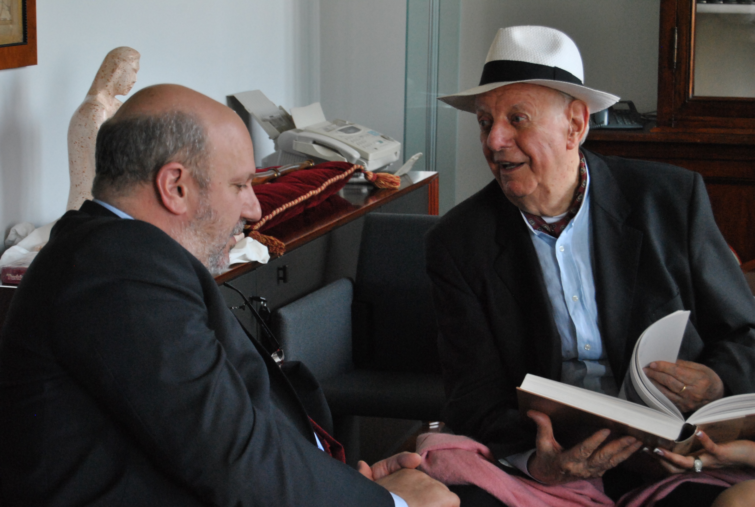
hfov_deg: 24.6
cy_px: 254
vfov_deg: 16.6
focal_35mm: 82
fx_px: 1734
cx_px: 378
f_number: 5.6
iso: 800
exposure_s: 1/80
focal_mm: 55
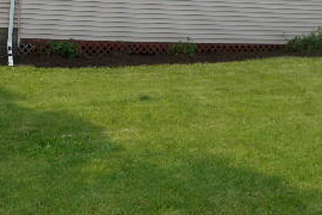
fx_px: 617
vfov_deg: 18.6
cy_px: -51
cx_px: 63
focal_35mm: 69
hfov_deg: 28.6
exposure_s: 1/200
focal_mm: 5
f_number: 5
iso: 50
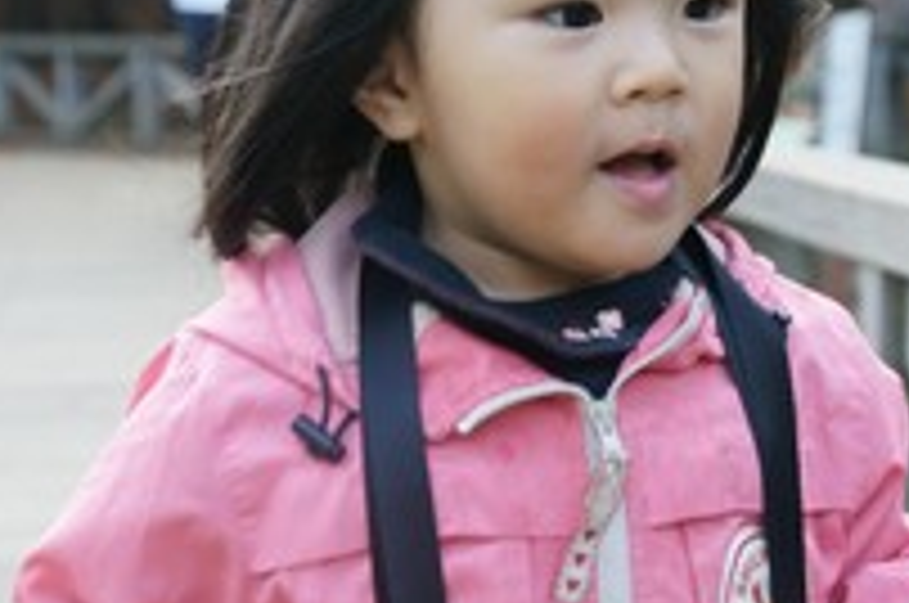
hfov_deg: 13.2
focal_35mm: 156
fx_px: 3933
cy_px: 241
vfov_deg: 8.8
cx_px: 626
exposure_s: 1/160
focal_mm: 50
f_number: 5
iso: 400
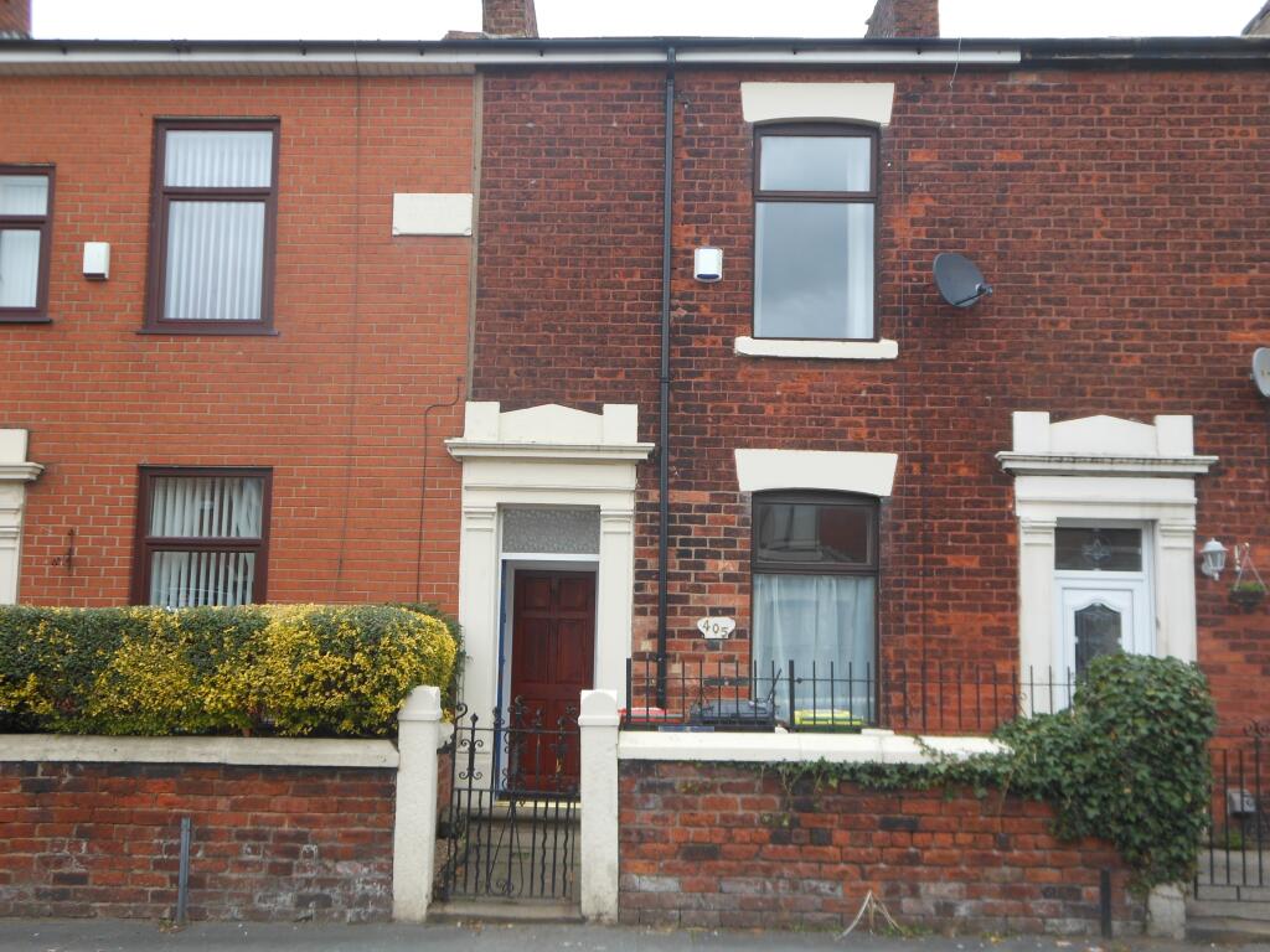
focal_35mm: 38
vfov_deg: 37.7
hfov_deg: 49.0
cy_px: 476
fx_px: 1394
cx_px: 635
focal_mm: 6.8
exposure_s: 1/100
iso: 80
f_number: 3.6
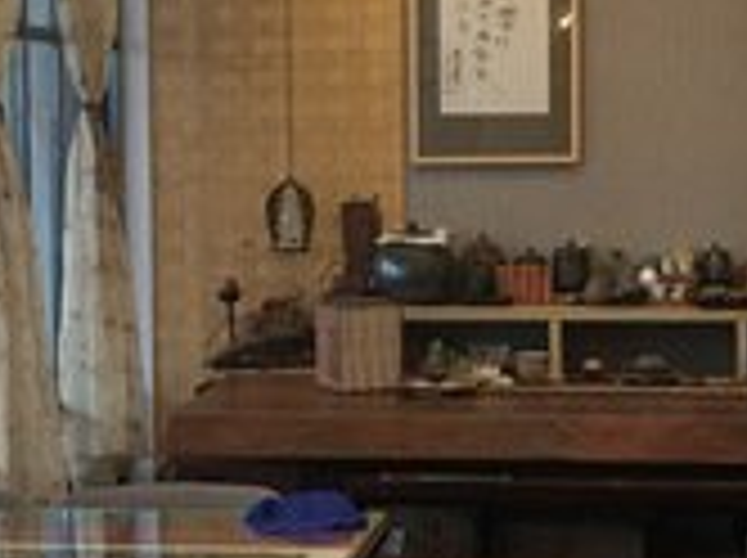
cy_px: 279
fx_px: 2284
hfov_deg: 18.4
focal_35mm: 106
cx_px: 182
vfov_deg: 13.9
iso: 50
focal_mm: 4.15
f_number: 2.2
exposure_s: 1/15
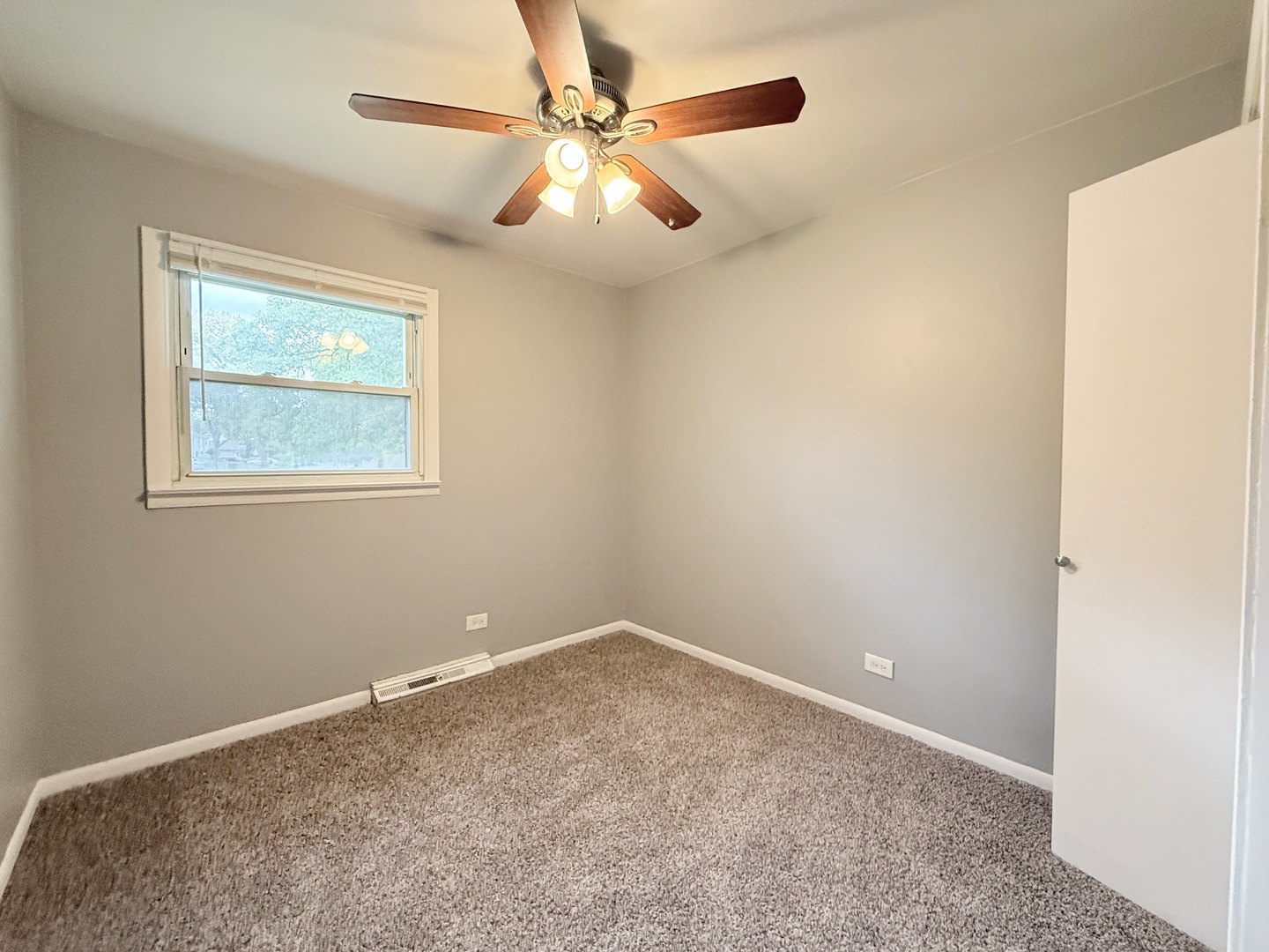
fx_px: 513
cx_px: 634
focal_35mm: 14
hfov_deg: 102.1
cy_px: 476
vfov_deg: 85.7
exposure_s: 1/120
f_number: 2.2
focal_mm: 2.22
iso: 500
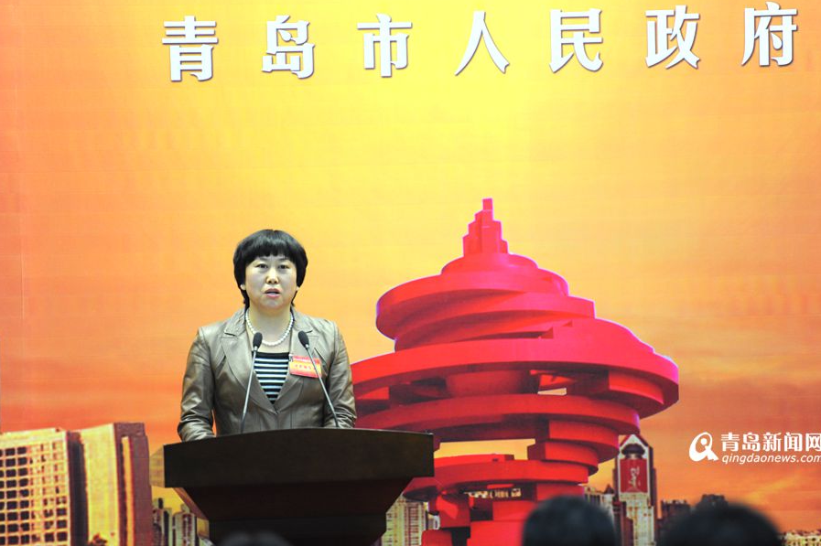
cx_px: 436
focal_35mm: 214
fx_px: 4877
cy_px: 268
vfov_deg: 6.4
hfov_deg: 9.6
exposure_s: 1/200
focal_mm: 200
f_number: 2.8
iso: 1600
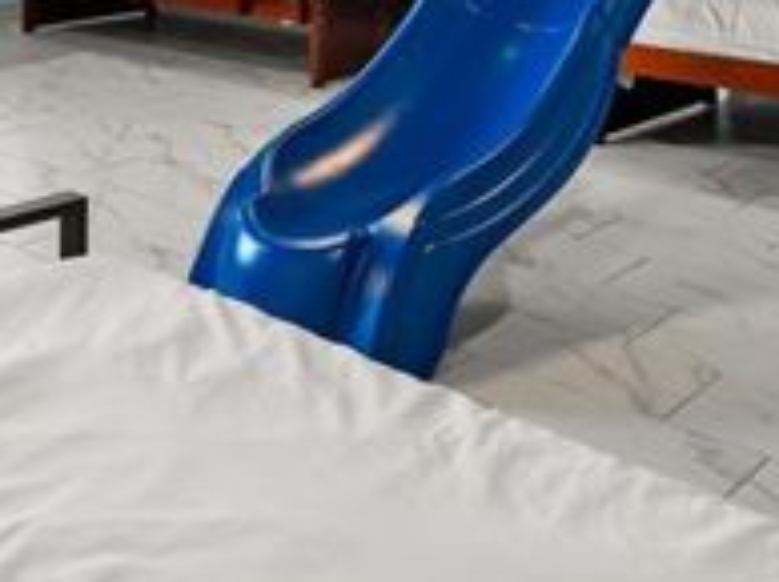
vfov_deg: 22.1
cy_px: -217
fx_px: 1298
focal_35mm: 58
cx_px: 50
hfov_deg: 31.5
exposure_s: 1/10
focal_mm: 16.5
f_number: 7.1
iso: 1600
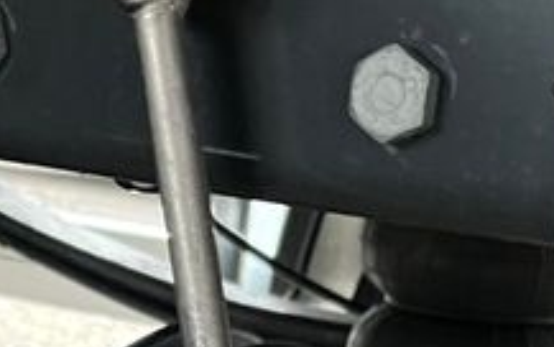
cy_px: 732
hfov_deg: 16.0
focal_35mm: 130
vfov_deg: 9.4
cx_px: 133
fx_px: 1964
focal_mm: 5.1
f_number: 1.6
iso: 500
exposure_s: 1/43
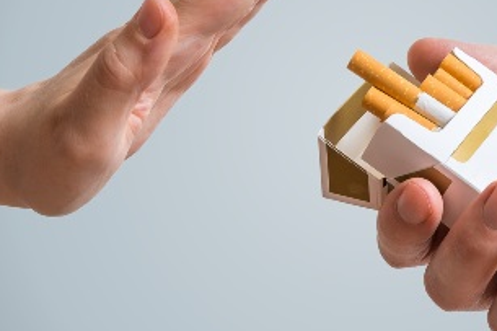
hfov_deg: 18.5
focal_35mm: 110
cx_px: 371
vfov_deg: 12.4
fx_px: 1518
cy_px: 120
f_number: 14
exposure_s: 1/200
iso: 100
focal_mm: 30
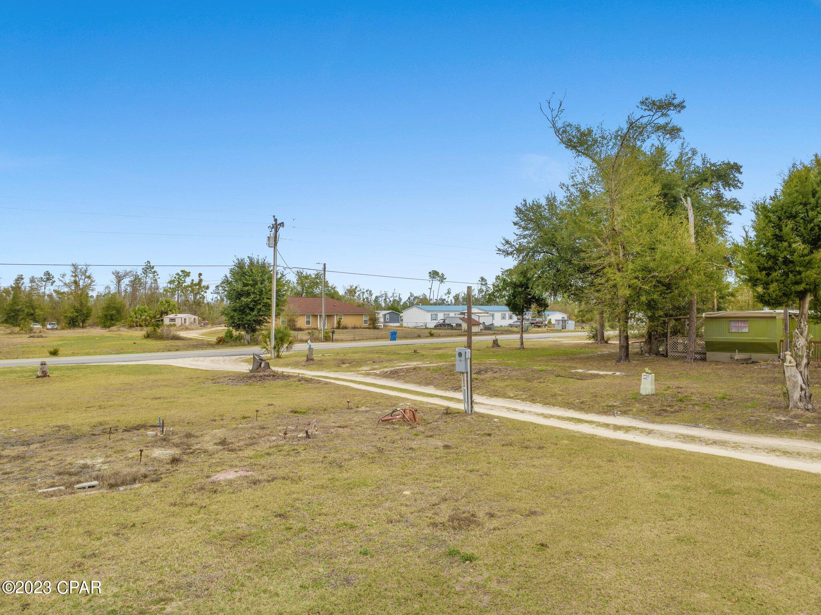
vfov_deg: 56.8
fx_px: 569
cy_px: 308
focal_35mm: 24
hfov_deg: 71.6
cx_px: 410
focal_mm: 12.29
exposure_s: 1/320
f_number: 2.8
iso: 100
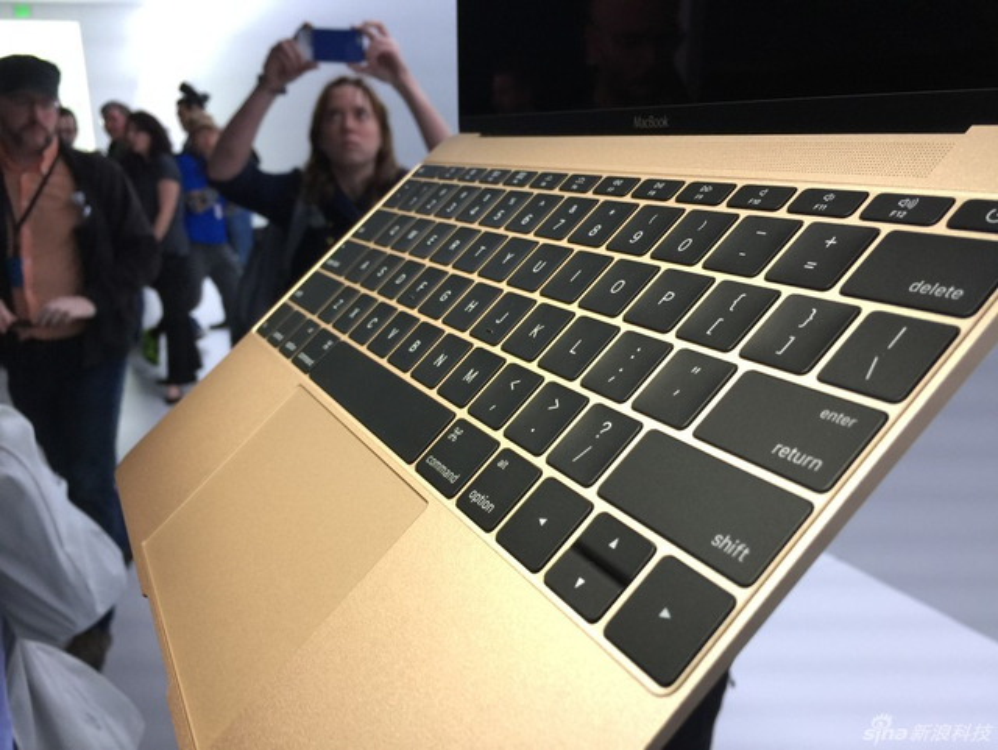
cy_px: 375
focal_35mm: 29
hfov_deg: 61.6
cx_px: 499
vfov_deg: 48.3
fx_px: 837
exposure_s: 1/30
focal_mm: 4.15
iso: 40
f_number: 2.2
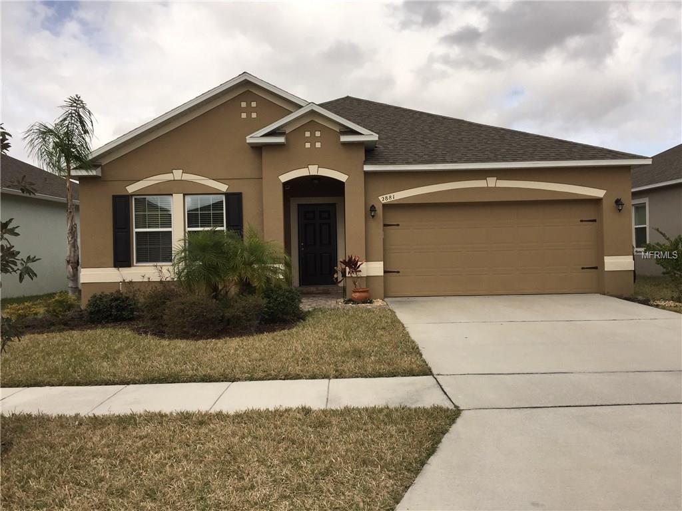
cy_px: 256
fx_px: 571
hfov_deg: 61.7
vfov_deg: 48.2
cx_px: 341
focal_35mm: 29
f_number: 2.2
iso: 40
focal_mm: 4.15
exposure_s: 1/2639
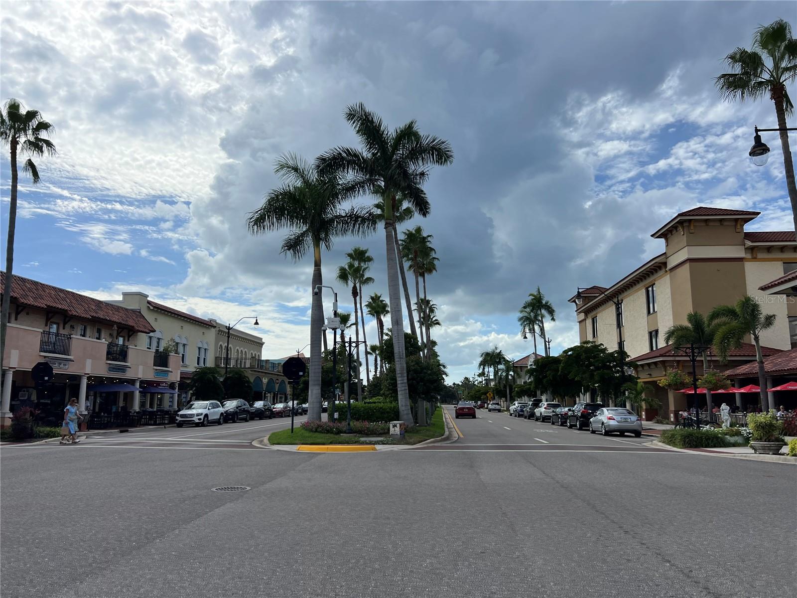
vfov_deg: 53.1
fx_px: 599
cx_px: 398
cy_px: 299
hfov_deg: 67.3
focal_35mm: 26
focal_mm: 5.7
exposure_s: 1/6579
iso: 50
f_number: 1.5
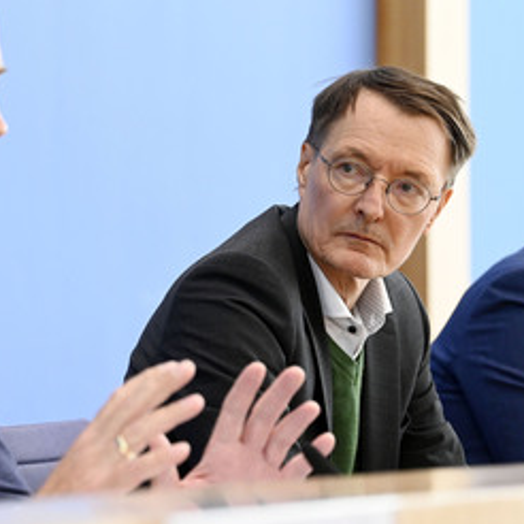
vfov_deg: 9.4
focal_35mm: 187
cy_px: 226
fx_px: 3203
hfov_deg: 9.3
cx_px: 48
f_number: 5.6
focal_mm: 120
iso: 4000
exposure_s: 1/800
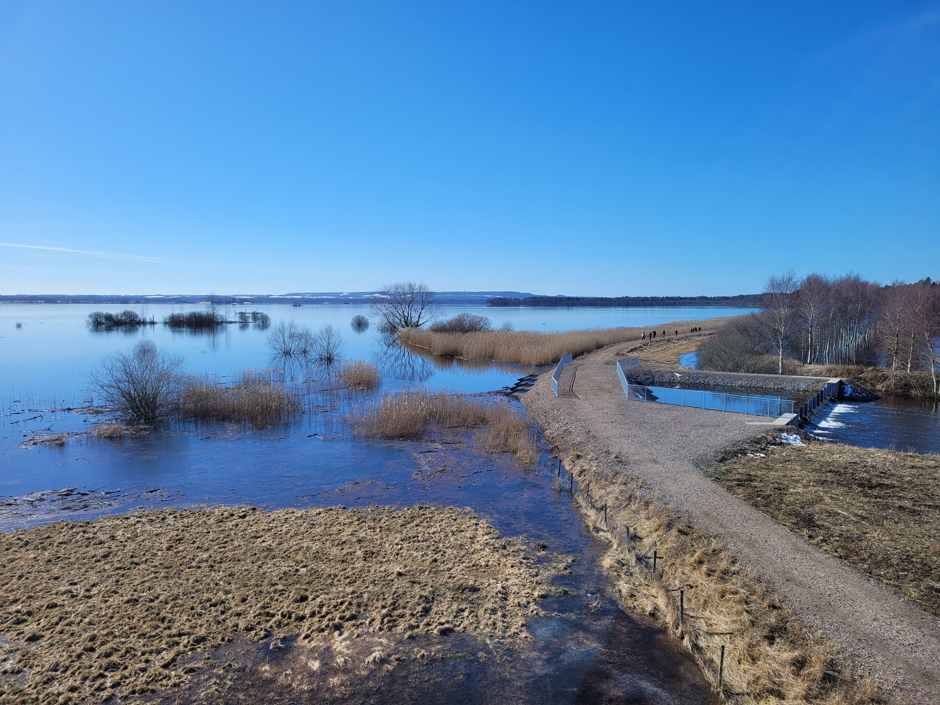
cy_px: 352
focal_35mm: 26
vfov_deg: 53.1
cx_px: 470
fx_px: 706
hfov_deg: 67.3
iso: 40
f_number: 1.8
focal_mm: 5.4
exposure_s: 1/3363
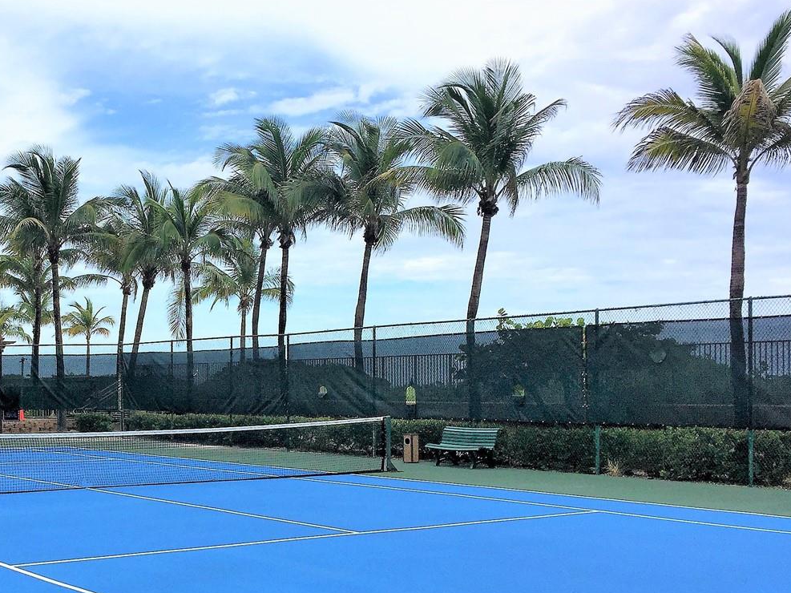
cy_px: 398
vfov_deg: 30.6
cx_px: 199
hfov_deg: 39.4
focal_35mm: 47
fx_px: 1074
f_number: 2.2
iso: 32
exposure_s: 1/2475
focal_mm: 4.15
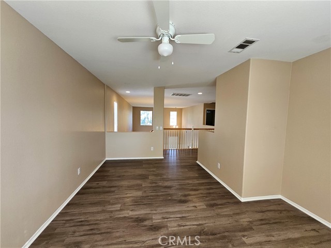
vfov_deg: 89.9
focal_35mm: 13
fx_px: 124
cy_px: 124
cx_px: 166
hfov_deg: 106.2
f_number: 2.2
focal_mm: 1.74
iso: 100
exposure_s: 1/60
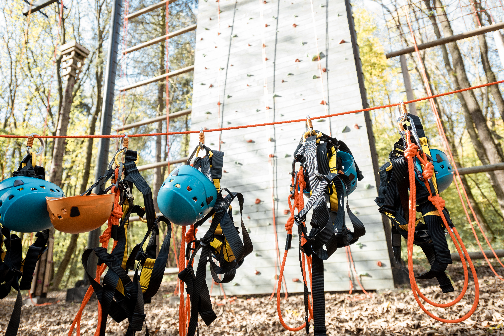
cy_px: 168
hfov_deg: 73.7
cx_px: 252
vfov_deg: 53.2
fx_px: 336
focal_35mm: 24
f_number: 2.8
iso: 400
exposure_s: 1/250
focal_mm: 24
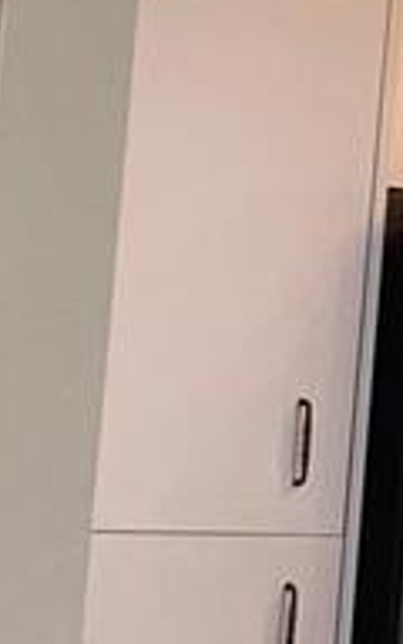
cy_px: 84
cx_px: 1484
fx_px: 3023
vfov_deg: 12.1
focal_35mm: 172
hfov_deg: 6.5
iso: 125
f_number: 1.8
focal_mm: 4.25
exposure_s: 1/120
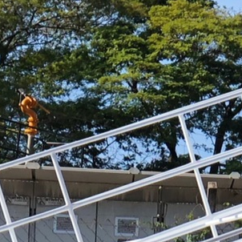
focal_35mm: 342
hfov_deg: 5.1
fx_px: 2705
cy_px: 526
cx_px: 169
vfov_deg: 5.0
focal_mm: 6.6
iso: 20
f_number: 2.8
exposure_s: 1/495
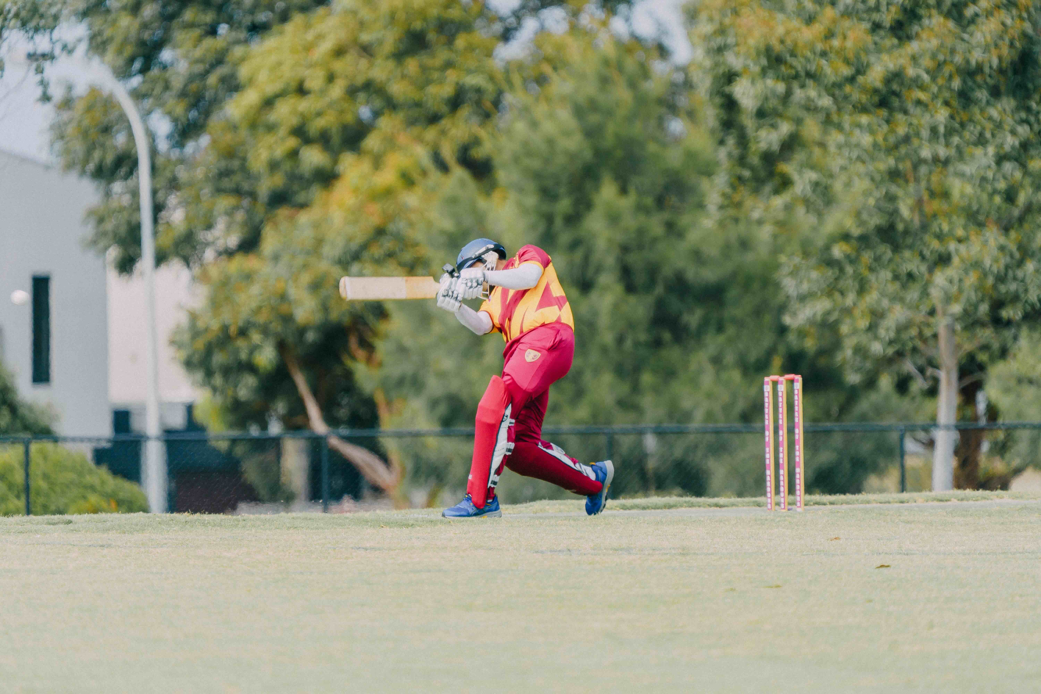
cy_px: 347
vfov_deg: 2.3
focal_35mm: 600
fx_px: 17349
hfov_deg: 3.4
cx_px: 520
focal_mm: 600
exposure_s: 1/800
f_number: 6.3
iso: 320
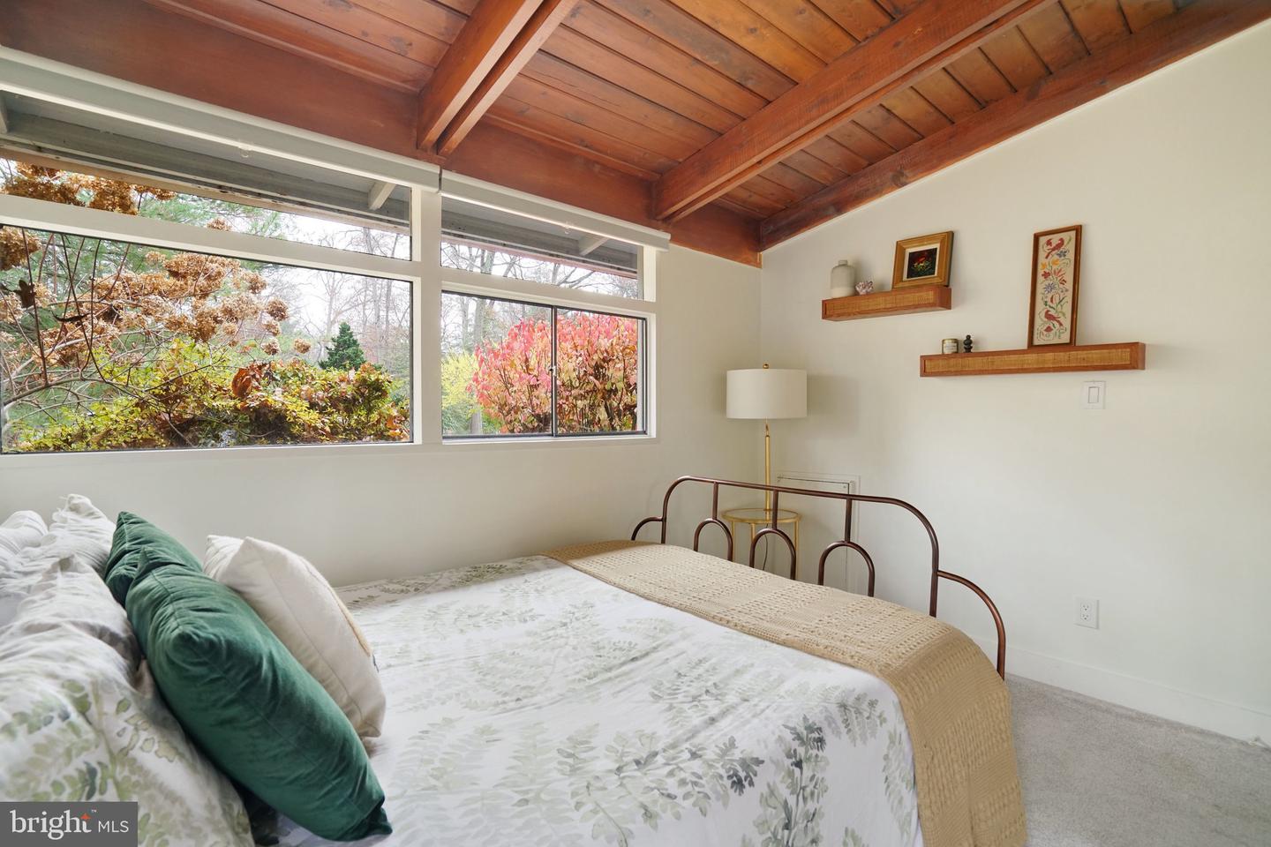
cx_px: 636
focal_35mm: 16
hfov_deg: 96.7
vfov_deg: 73.7
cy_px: 424
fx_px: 565
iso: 1250
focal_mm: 16
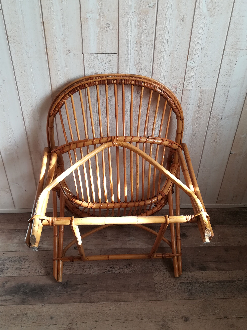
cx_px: 124
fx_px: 314
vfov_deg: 55.4
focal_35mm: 33
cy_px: 165
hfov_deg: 42.9
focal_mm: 3.83
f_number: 2.2
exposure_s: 1/50
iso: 64
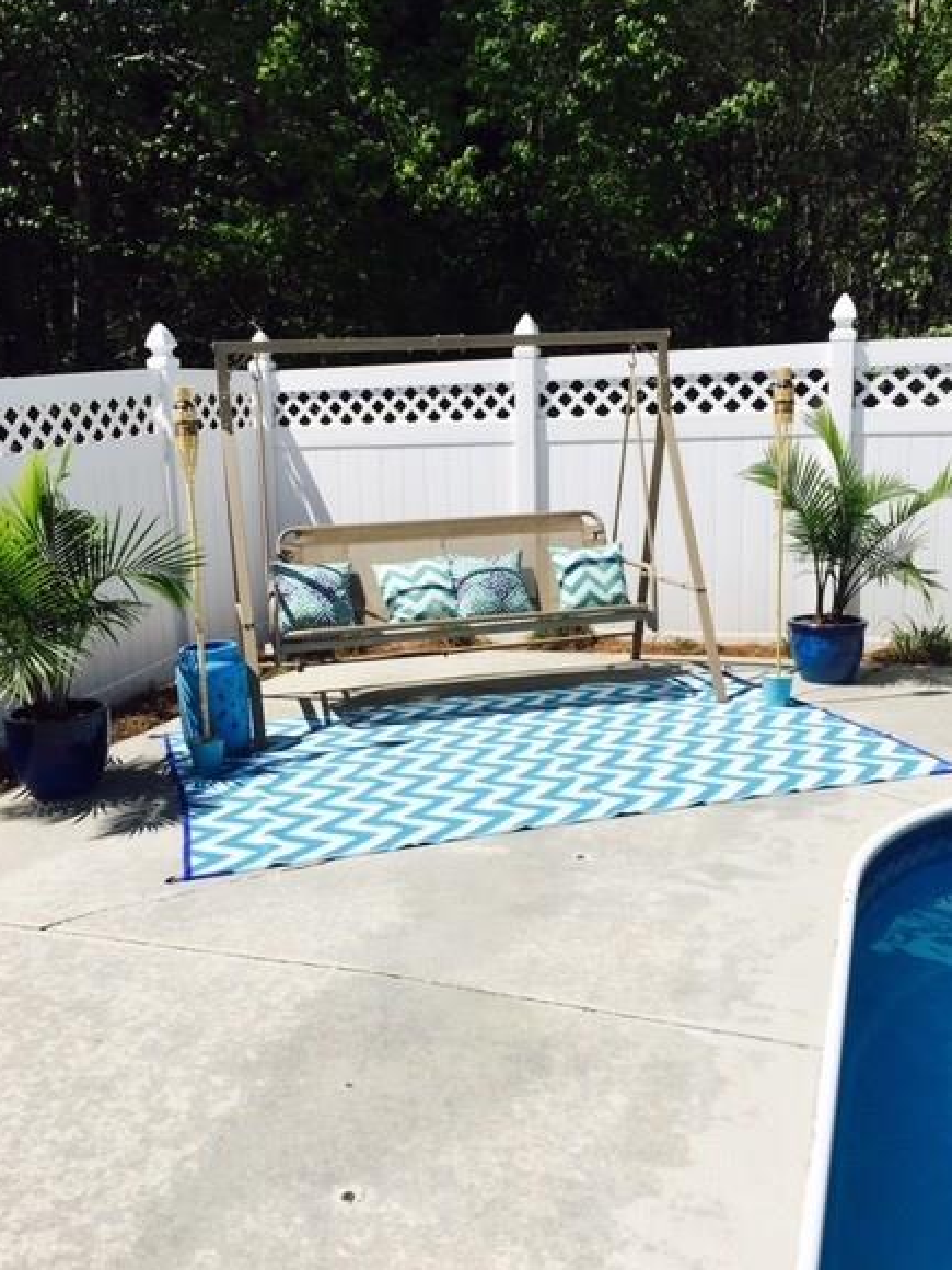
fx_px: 1173
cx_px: 475
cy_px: 607
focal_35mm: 32
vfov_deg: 56.8
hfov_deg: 44.2
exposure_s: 1/2564
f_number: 2.2
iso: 25
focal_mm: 4.15
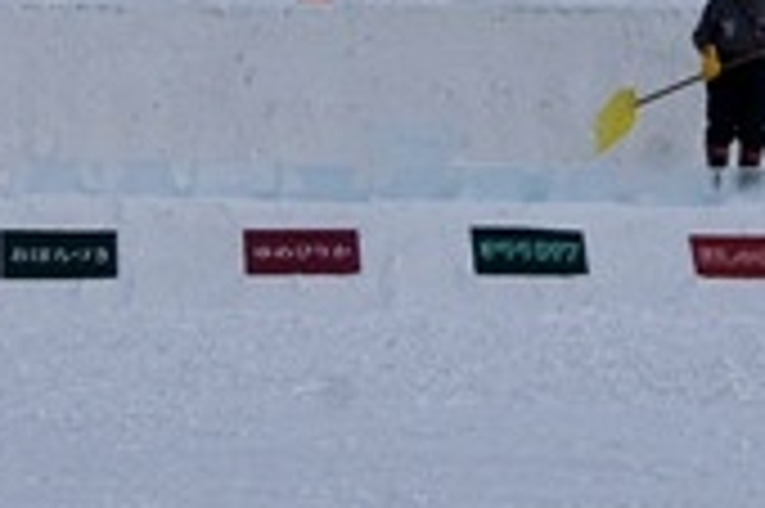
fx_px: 2615
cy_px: -9
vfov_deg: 11.0
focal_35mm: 123
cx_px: -27
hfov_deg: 16.3
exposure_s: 1/640
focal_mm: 35
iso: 100
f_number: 13
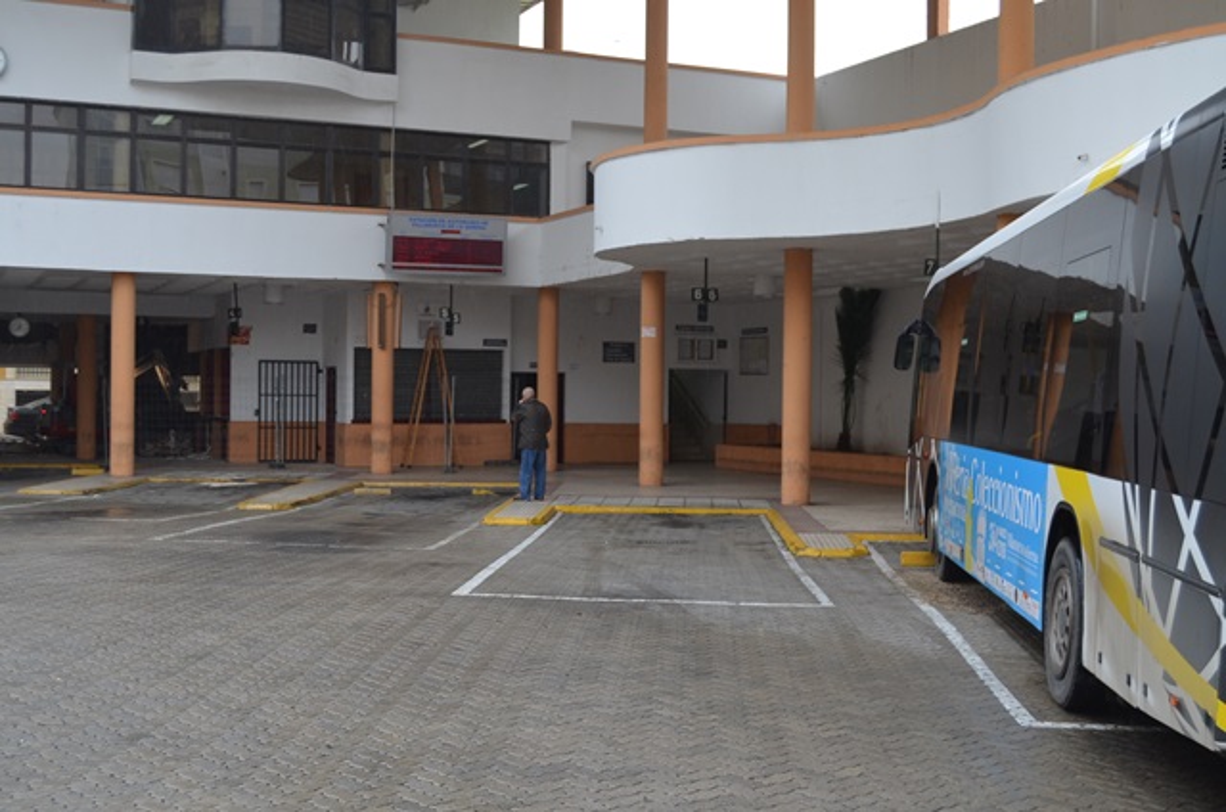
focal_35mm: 46
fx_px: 1580
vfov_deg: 28.8
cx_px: 613
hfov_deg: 42.4
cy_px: 406
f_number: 5.6
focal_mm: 31
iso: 250
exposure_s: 1/125
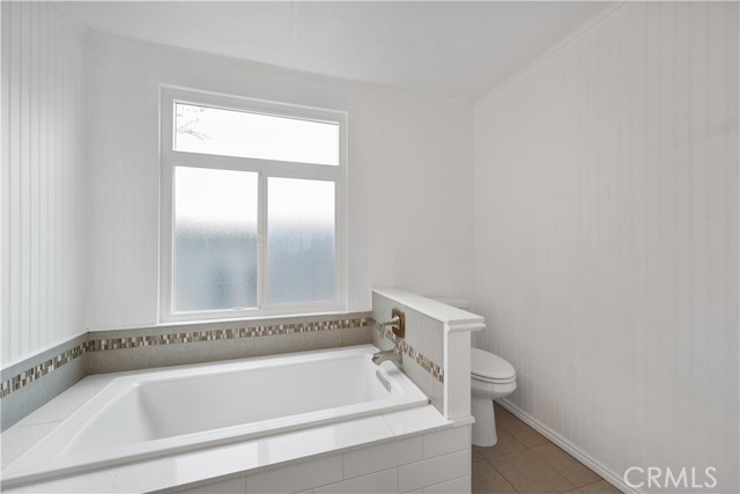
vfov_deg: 81.2
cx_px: 370
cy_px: 247
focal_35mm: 14
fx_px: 288
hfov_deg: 104.2
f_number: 8
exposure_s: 1/8
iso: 100
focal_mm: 14
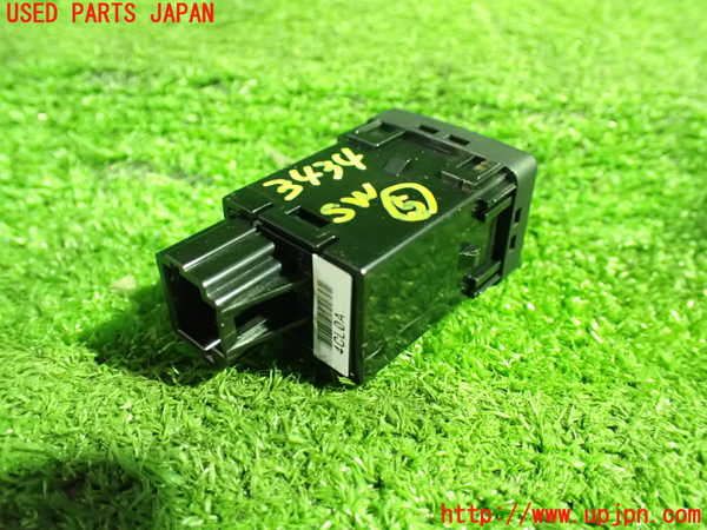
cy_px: 265
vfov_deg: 46.8
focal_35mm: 30
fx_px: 613
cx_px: 354
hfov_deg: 60.0
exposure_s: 1/20
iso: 1600
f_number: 2.3
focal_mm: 5.4
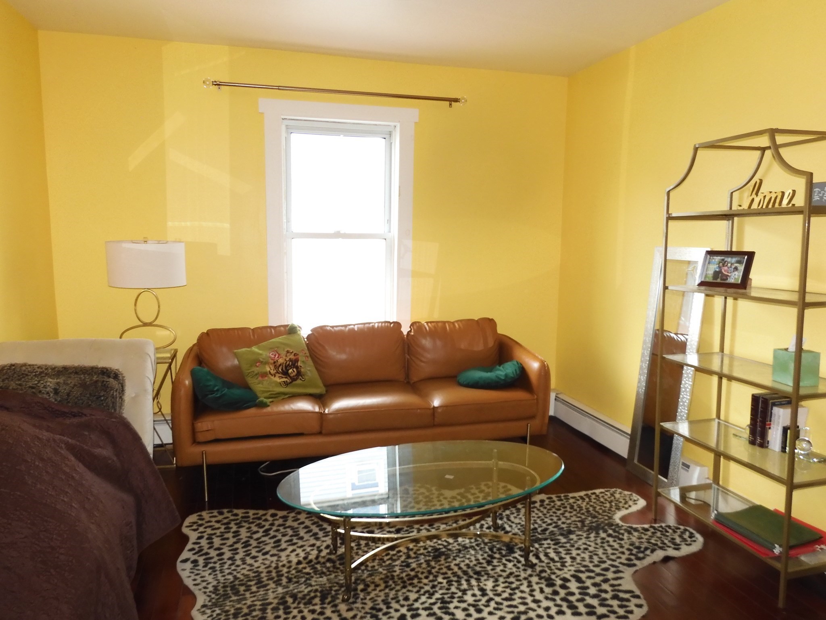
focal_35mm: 24
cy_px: 310
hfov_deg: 71.6
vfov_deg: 56.8
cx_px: 413
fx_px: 573
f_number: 3.4
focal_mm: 4.3
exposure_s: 1/30
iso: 320
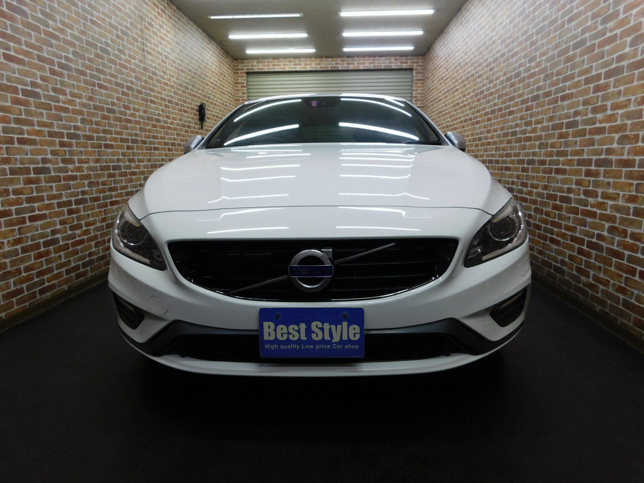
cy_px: 242
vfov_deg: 58.9
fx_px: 428
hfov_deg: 73.9
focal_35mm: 23
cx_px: 322
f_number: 3
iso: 125
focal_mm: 4
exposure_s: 1/40
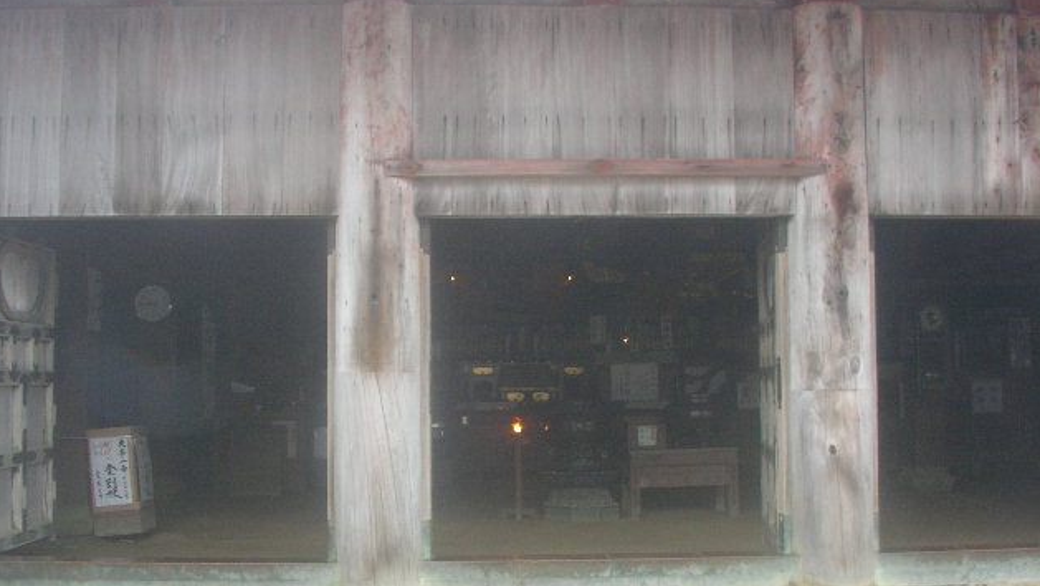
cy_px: 323
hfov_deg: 49.4
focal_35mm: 41
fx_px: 1131
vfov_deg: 29.0
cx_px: 524
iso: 100
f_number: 2.8
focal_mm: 5.7
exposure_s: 1/13
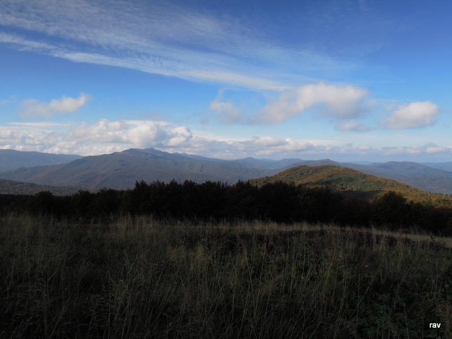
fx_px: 313
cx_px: 226
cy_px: 170
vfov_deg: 56.8
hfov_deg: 71.6
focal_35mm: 24
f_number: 4
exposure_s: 1/1250
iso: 160
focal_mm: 4.3
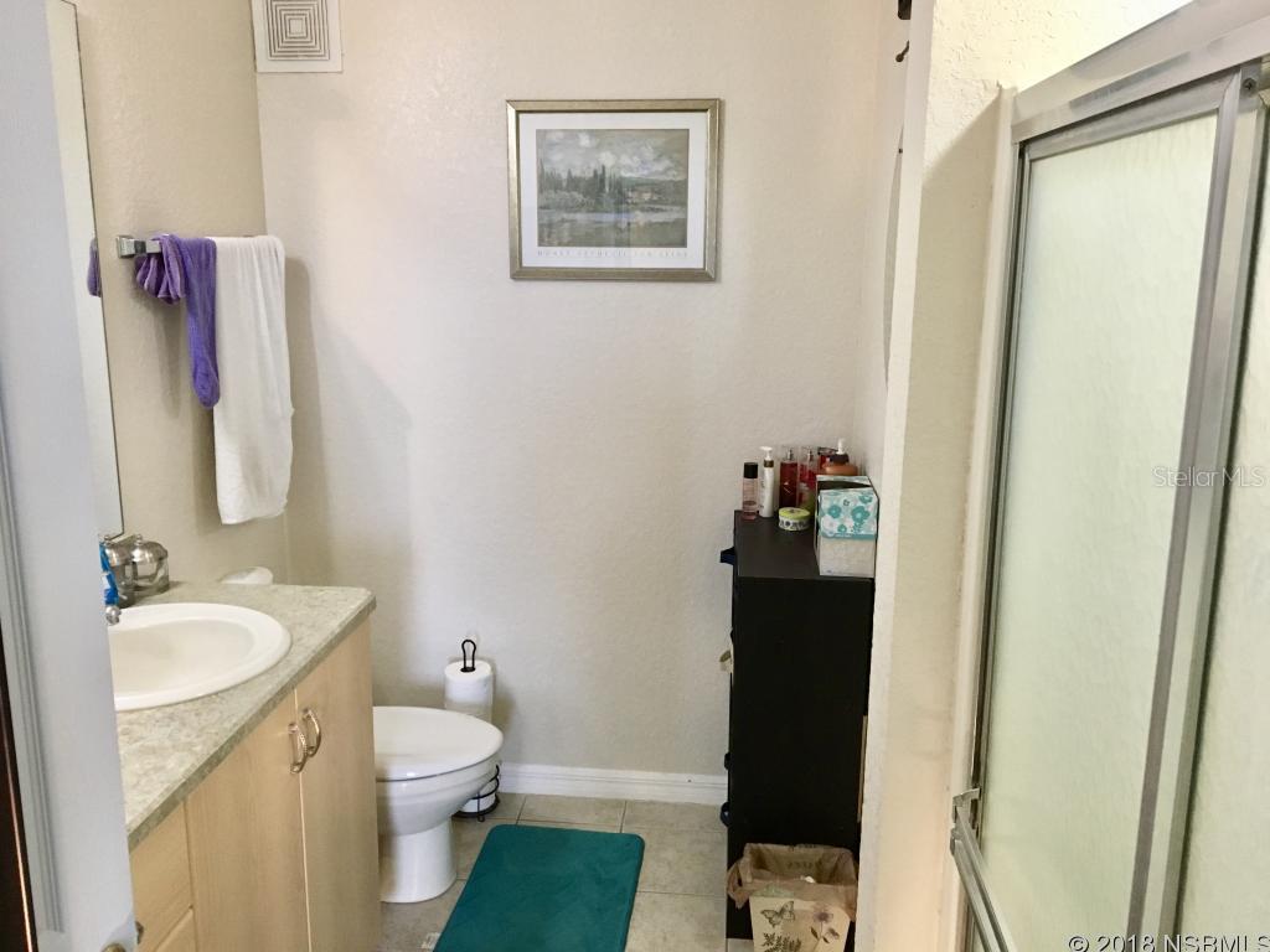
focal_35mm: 29
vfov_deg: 48.2
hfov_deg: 61.7
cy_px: 476
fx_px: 1064
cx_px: 635
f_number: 2.2
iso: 160
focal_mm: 4.15
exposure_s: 1/30
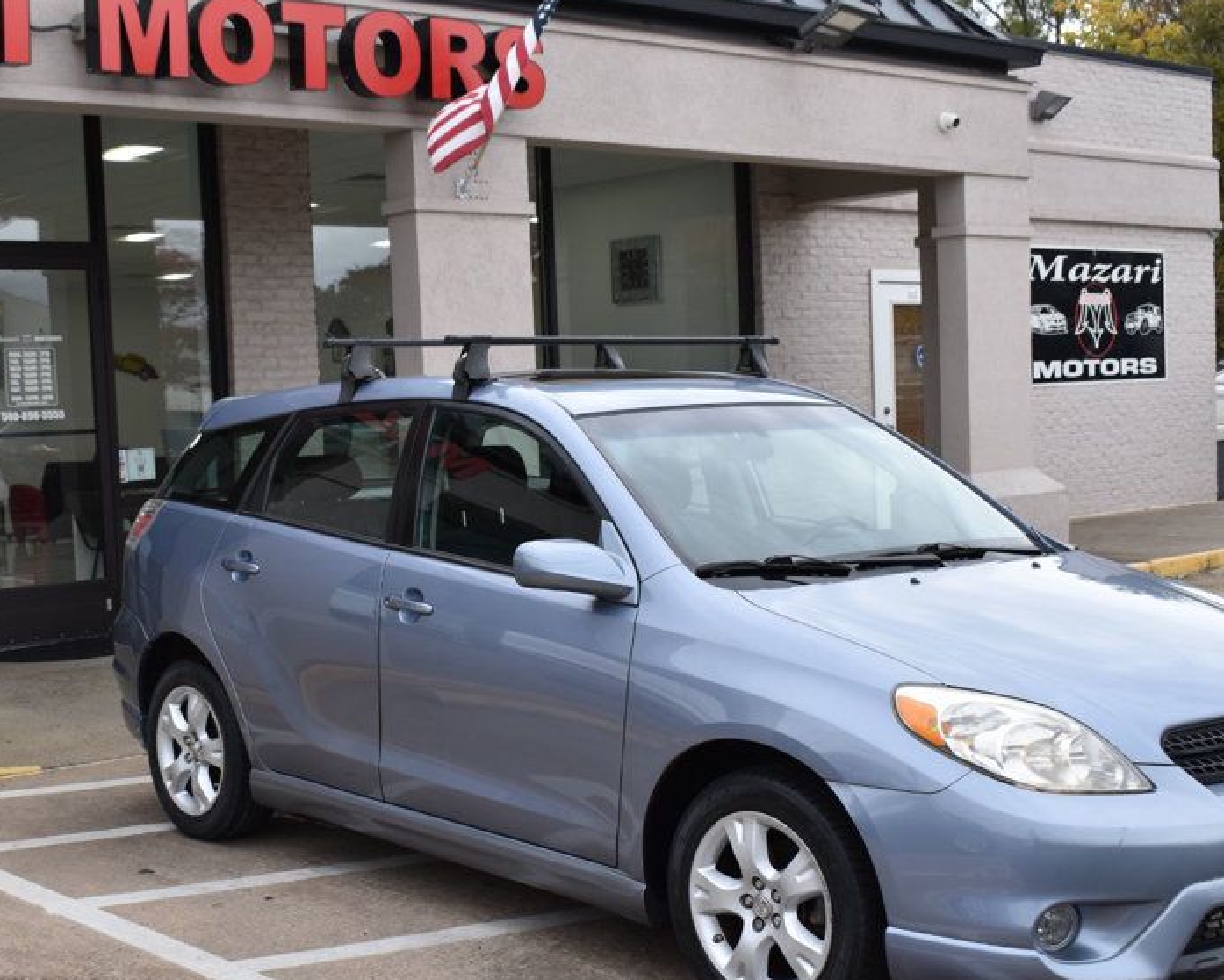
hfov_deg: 36.0
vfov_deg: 29.3
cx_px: 451
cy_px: 580
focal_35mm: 52
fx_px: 1873
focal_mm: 25
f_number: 6.3
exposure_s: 1/200
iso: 200
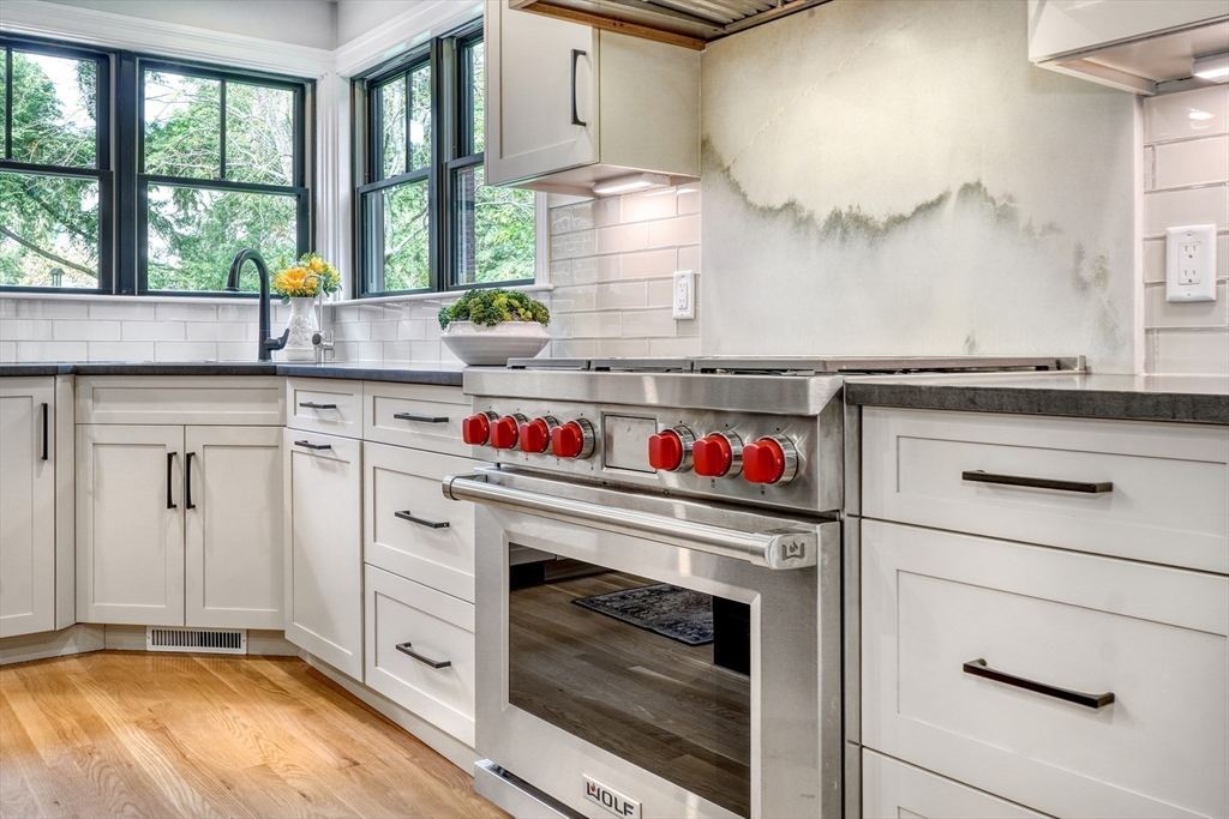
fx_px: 1024
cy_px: 410
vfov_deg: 43.6
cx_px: 614
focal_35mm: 30
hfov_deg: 61.9
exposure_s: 1/1.25
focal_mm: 20
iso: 400
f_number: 9
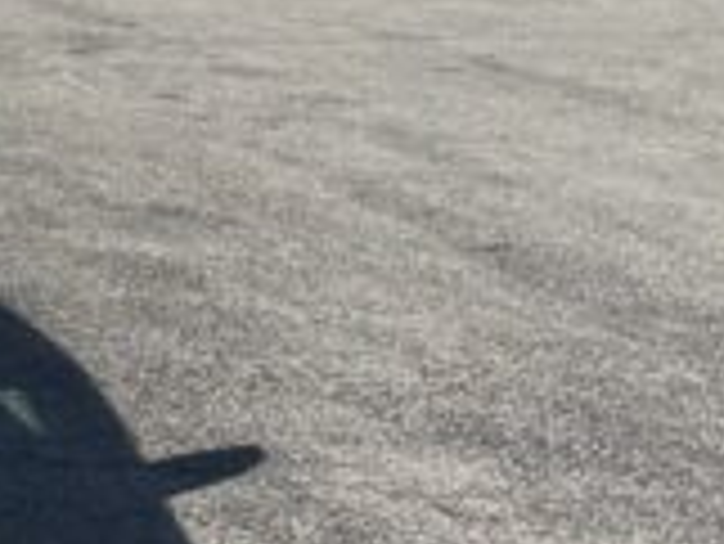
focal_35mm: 165
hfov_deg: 10.0
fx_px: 3454
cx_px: -1160
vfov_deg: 9.0
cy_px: 378
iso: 50
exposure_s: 1/5319
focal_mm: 5.7
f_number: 1.5
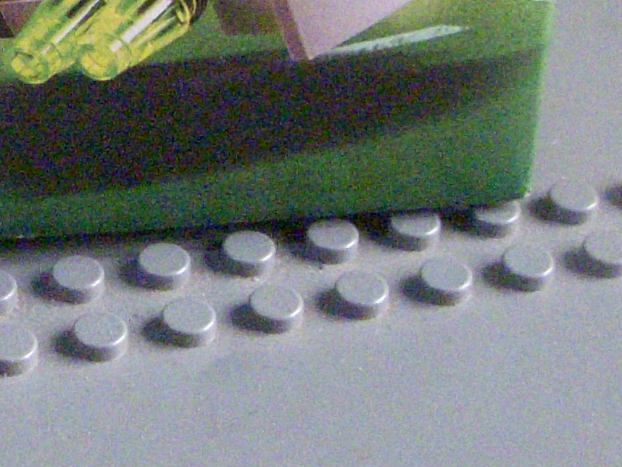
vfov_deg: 10.8
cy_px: -14
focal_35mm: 136
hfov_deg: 14.1
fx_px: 2444
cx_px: -130
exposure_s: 1/125
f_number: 3.3
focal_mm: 6.3
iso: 1250
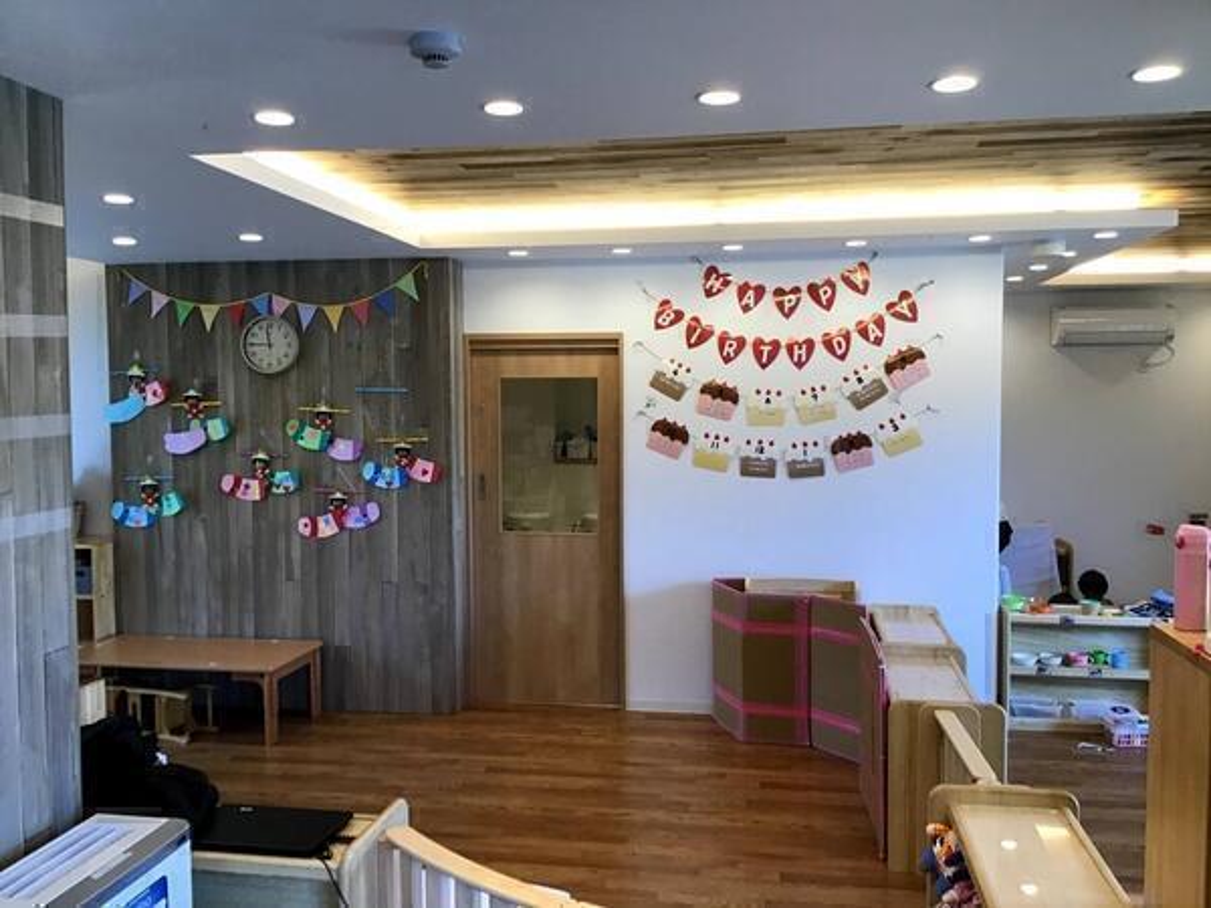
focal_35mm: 31
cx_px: 606
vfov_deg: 45.4
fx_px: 1084
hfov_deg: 58.4
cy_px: 454
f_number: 2.4
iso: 32
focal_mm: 3.3
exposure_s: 1/30
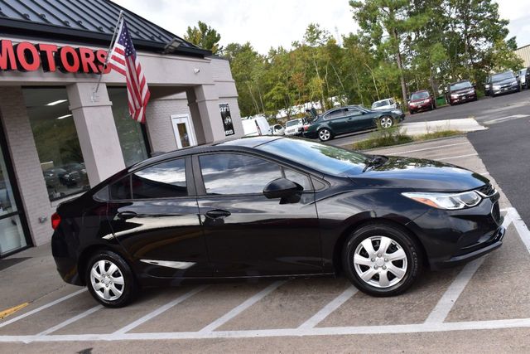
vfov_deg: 40.0
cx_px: 265
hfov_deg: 57.2
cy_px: 177
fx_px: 486
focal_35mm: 33
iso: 400
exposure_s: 1/250
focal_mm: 22
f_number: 10
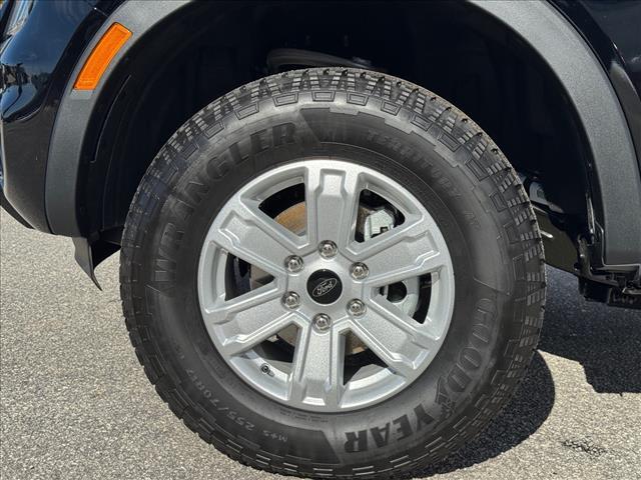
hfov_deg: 39.7
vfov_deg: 30.3
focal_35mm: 48
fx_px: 889
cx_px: 320
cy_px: 240
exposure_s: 1/5376
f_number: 1.78
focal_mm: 6.76
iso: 64
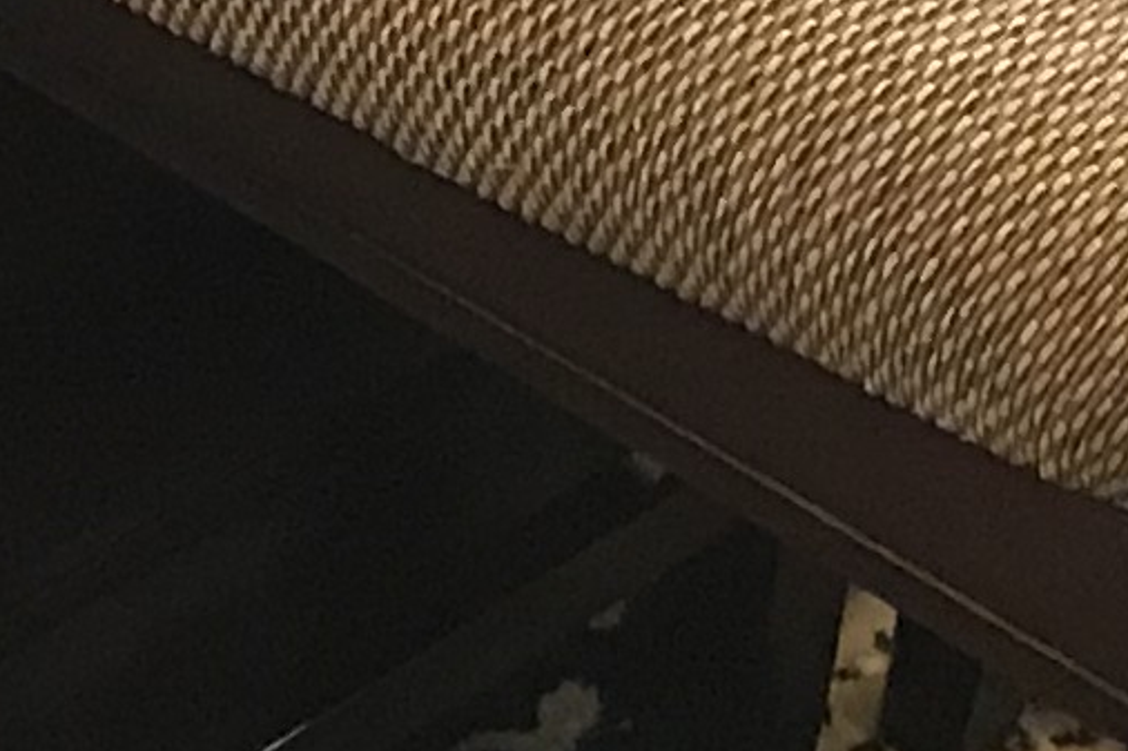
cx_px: -96
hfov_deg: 8.8
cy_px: -722
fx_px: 7267
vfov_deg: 5.8
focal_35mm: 232
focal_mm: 3.99
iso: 100
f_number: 1.8
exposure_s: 1/9
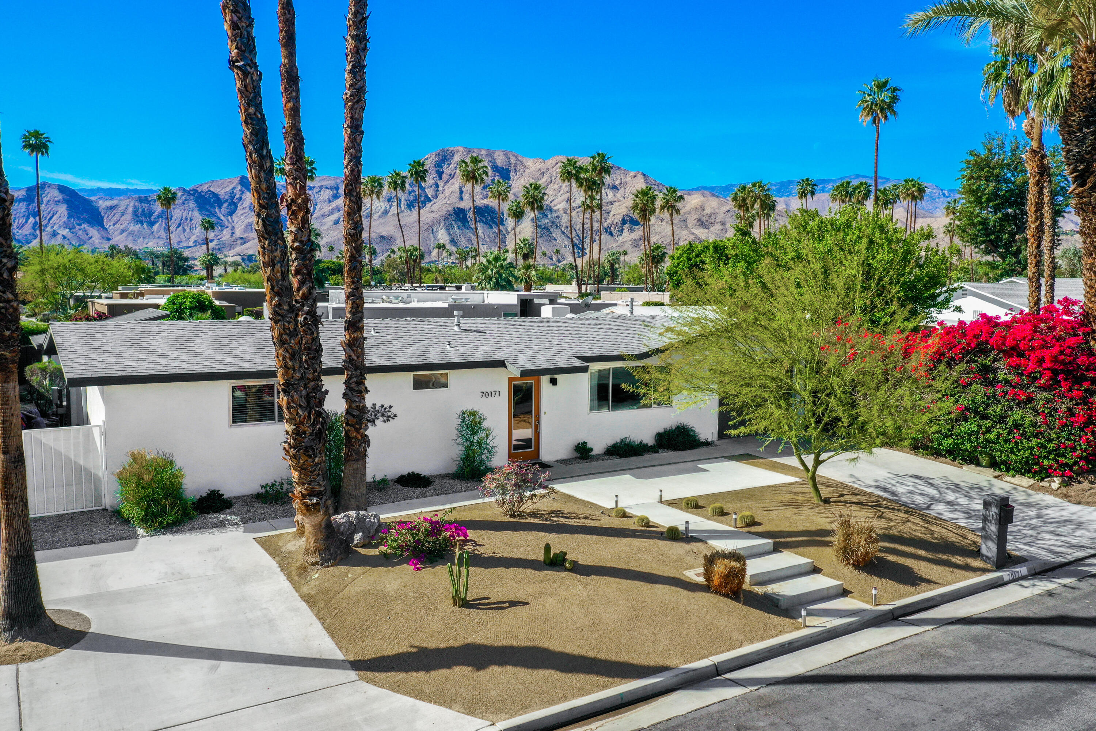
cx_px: 548
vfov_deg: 46.4
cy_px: 366
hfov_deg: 65.5
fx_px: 852
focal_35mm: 28
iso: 100
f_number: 5.6
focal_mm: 10.26
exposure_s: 1/400
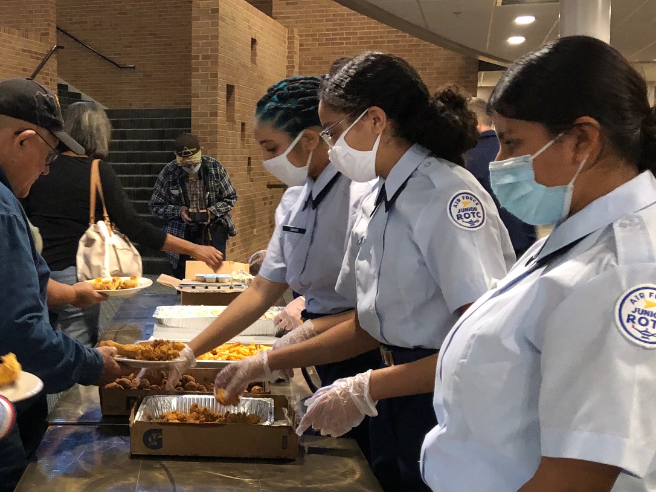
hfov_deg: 35.8
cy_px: 338
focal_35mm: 52
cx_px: 149
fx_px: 985
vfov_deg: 27.8
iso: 100
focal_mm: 3.99
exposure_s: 1/5
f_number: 1.8
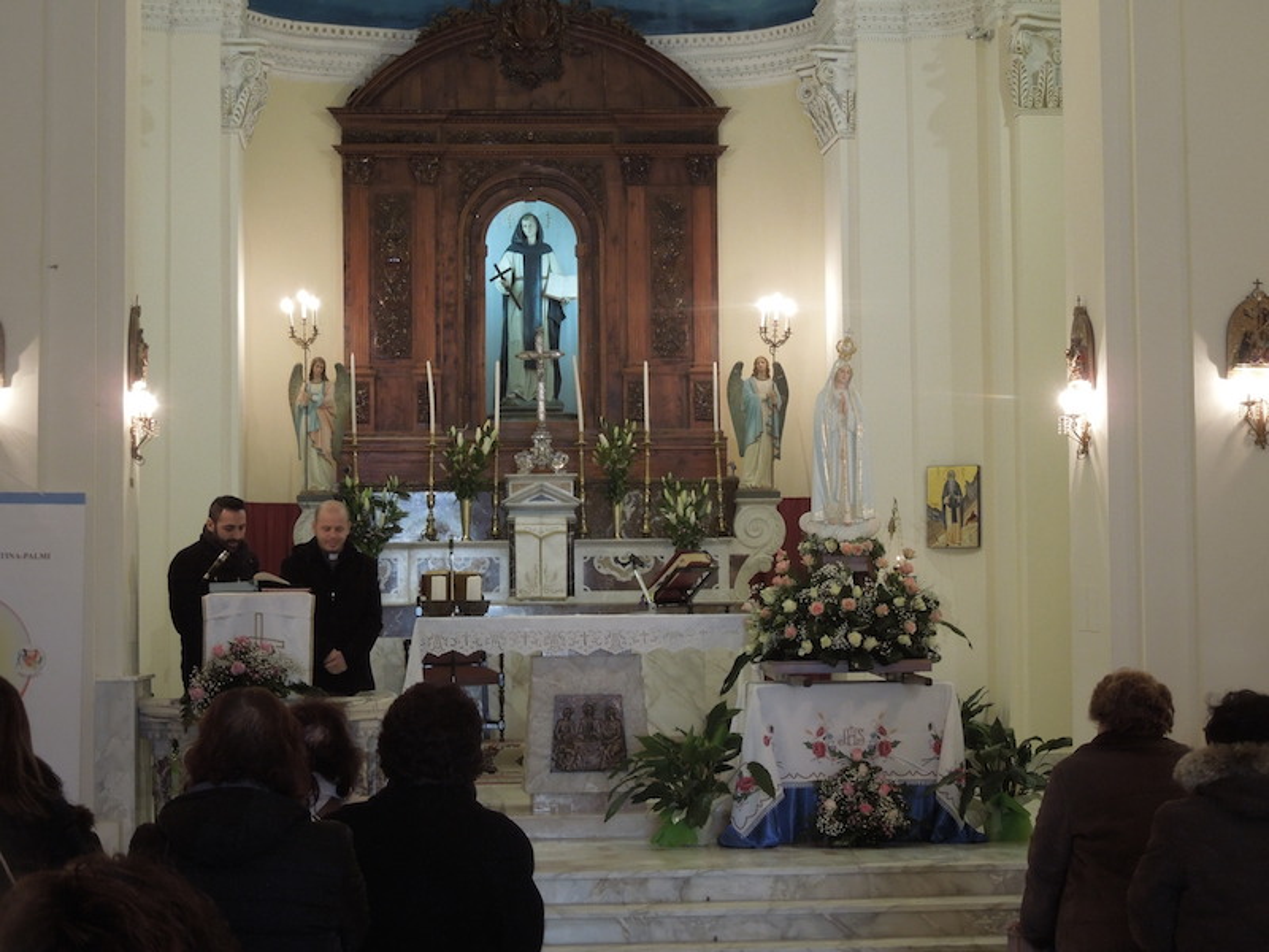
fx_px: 2529
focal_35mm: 69
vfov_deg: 21.3
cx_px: 634
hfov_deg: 28.2
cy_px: 476
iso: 400
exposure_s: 1/20
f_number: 4.4
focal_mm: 12.5
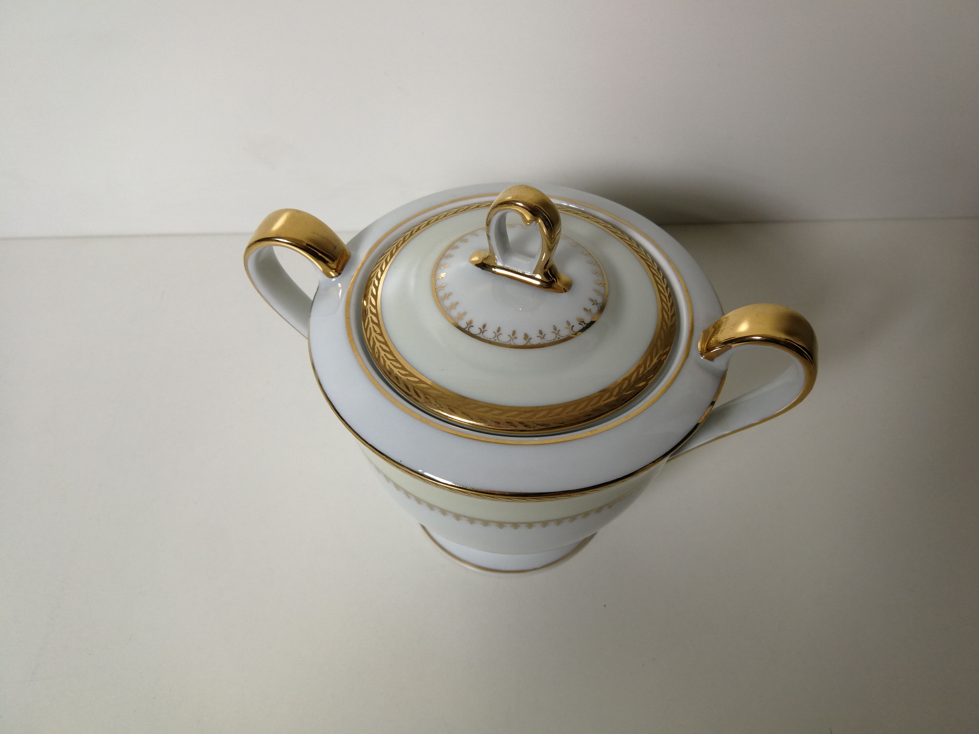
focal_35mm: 27
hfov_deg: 65.3
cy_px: 367
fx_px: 764
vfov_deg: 51.4
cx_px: 490
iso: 80
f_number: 2.2
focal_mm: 3.95
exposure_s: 1/100
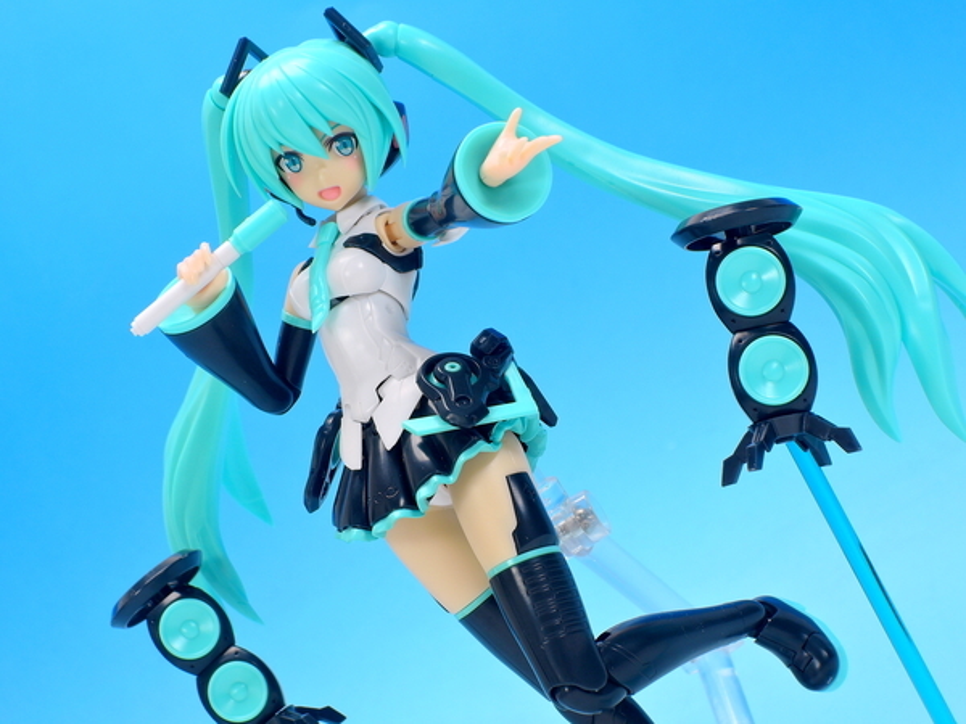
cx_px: 483
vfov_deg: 14.1
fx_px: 2930
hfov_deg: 18.7
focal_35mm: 105
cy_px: 362
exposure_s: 1.3
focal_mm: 22.4
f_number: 7.3
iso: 80
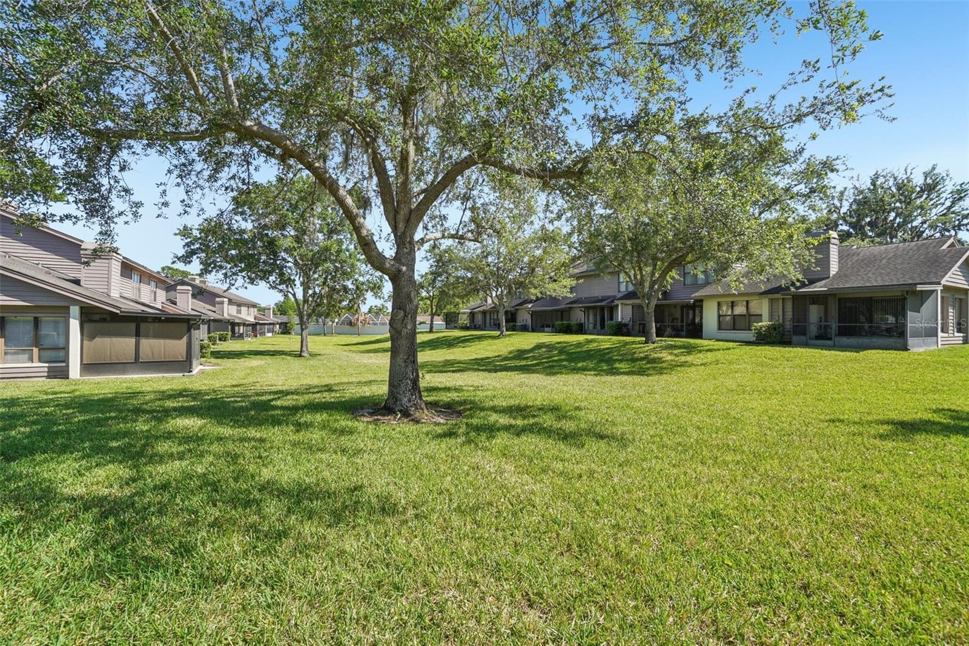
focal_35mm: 15
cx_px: 484
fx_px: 404
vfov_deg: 77.3
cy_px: 323
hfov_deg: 100.4
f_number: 8
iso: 100
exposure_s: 1/125
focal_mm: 10
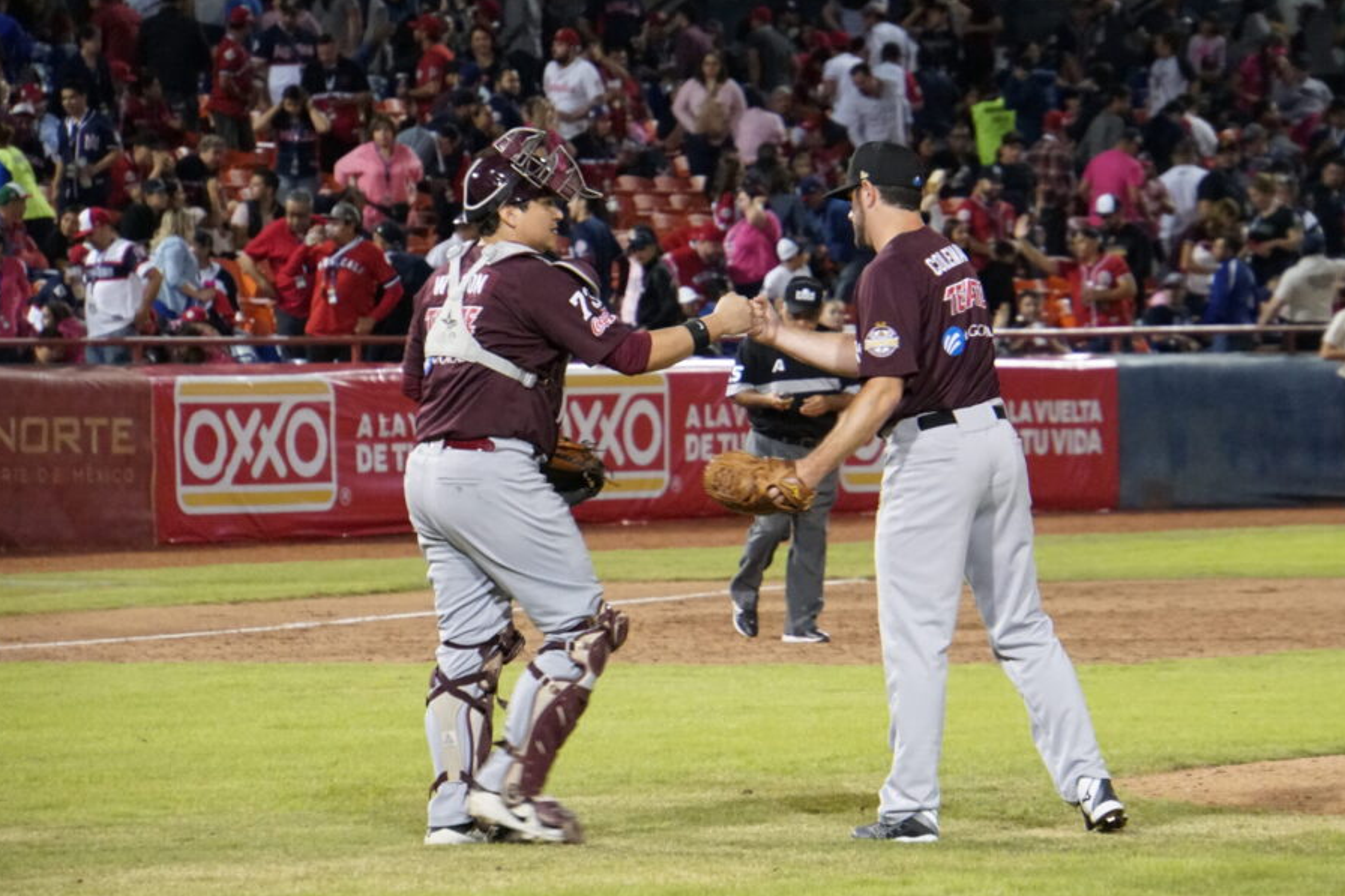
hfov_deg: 7.0
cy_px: 486
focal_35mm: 295
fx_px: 11019
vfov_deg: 4.7
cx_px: 688
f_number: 6.3
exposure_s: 1/160
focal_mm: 172
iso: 6400
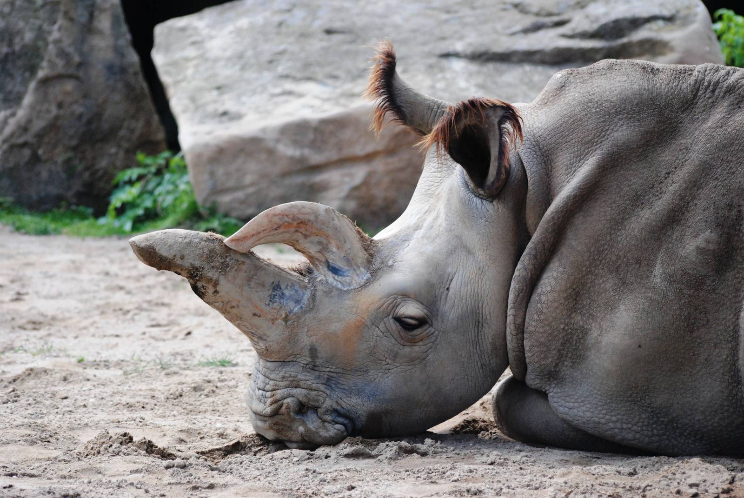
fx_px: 4655
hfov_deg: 9.1
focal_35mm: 225
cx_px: 372
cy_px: 249
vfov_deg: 6.1
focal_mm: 150
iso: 1000
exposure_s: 1/1250
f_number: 4.5
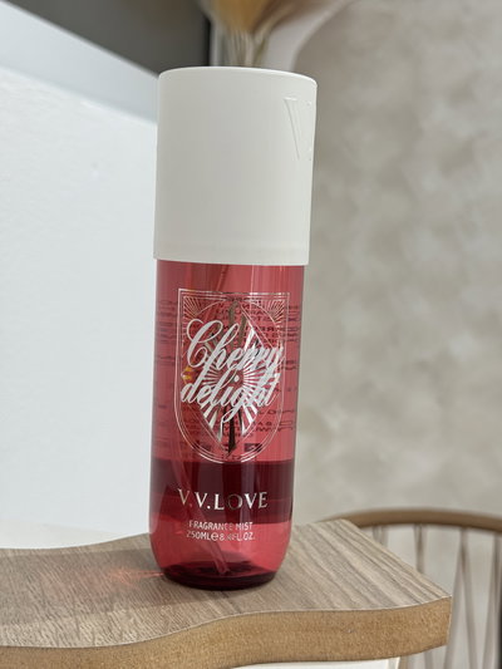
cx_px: 251
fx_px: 928
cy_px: 334
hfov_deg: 30.3
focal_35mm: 48
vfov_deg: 39.6
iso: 80
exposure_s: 1/50
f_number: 1.78
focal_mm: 6.76
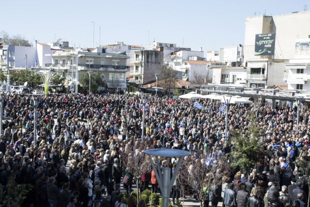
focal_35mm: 57
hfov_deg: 35.0
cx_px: 155
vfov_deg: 23.8
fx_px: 491
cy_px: 104
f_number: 11
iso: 400
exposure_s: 1/400
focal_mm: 38
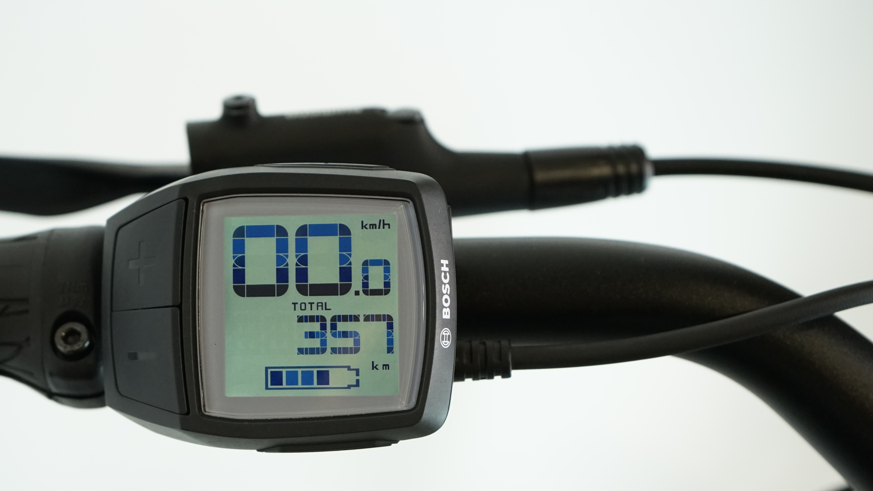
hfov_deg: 31.7
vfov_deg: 18.2
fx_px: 1528
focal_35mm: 66
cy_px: 307
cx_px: 318
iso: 2000
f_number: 5.6
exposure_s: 1/200
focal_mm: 48
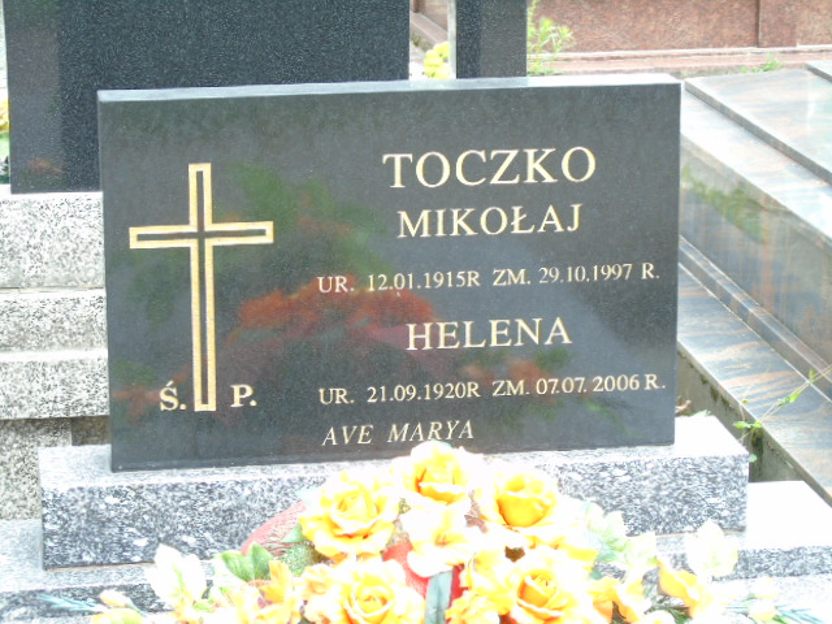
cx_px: 416
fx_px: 2596
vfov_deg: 13.7
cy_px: 312
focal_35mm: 108
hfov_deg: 18.2
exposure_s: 1/60
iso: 80
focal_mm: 19
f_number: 4.4
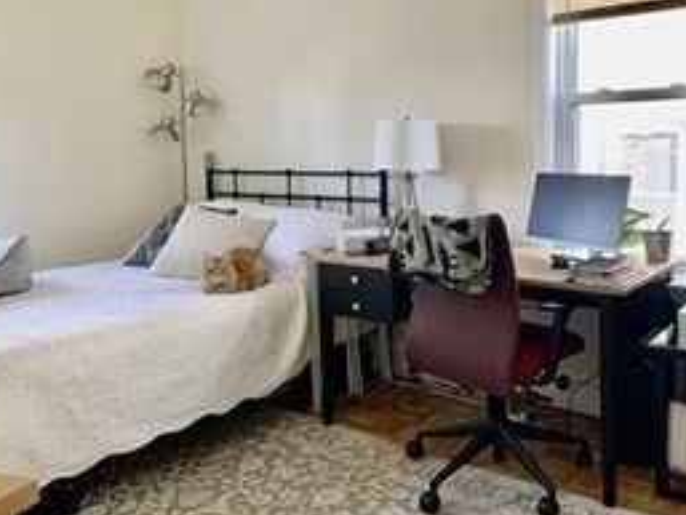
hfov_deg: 52.1
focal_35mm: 35
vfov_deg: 40.6
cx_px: 427
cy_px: 211
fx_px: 694
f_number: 1.8
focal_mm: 4.25
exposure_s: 1/60
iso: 100
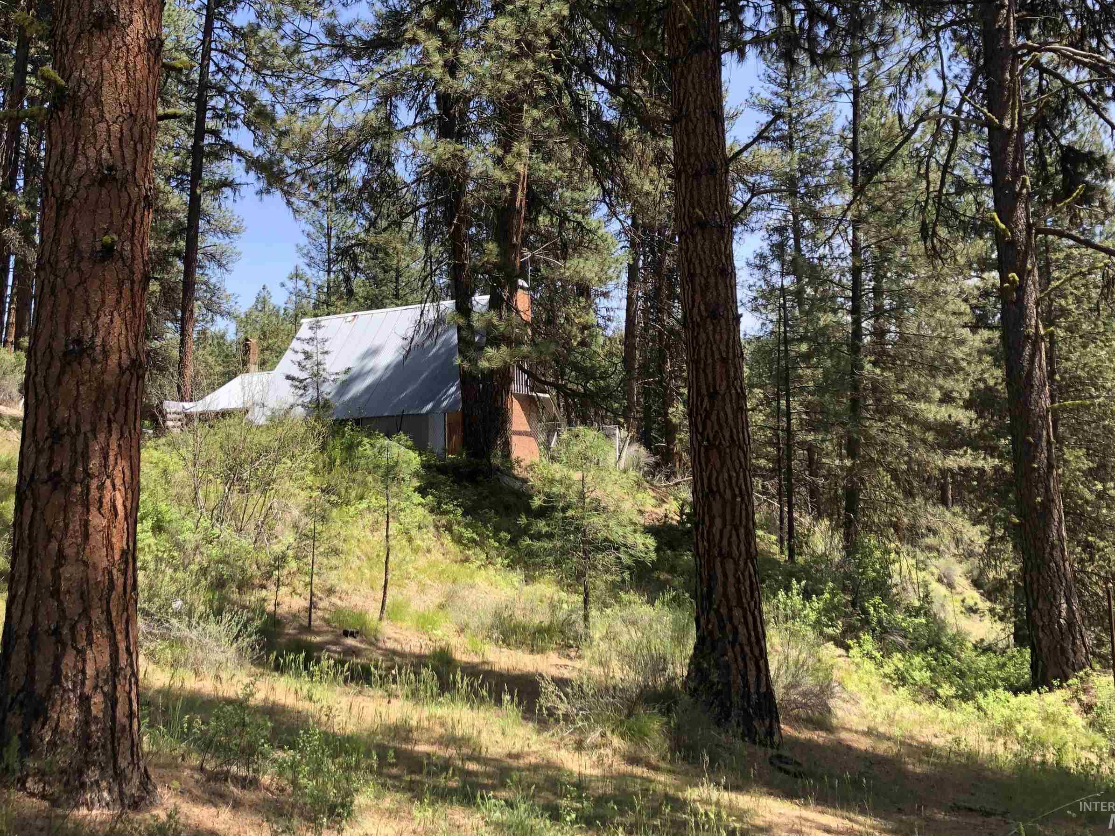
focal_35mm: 36
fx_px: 1160
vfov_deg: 39.4
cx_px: 470
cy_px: 318
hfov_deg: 51.1
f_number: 1.8
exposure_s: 1/445
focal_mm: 3.99
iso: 20
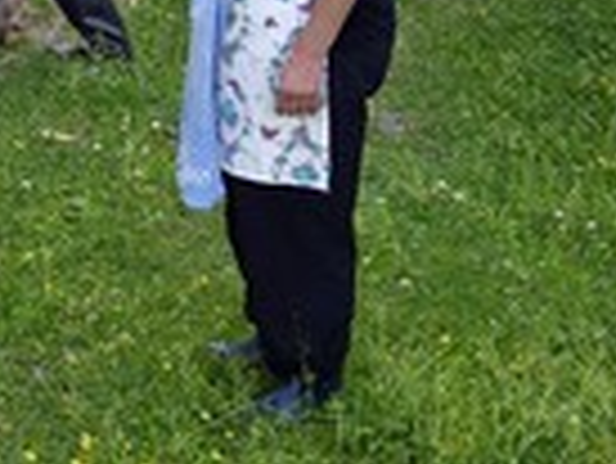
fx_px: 2511
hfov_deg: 13.2
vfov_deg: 10.3
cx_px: -292
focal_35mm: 141
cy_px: -158
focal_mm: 48
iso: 400
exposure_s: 1/320
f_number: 9
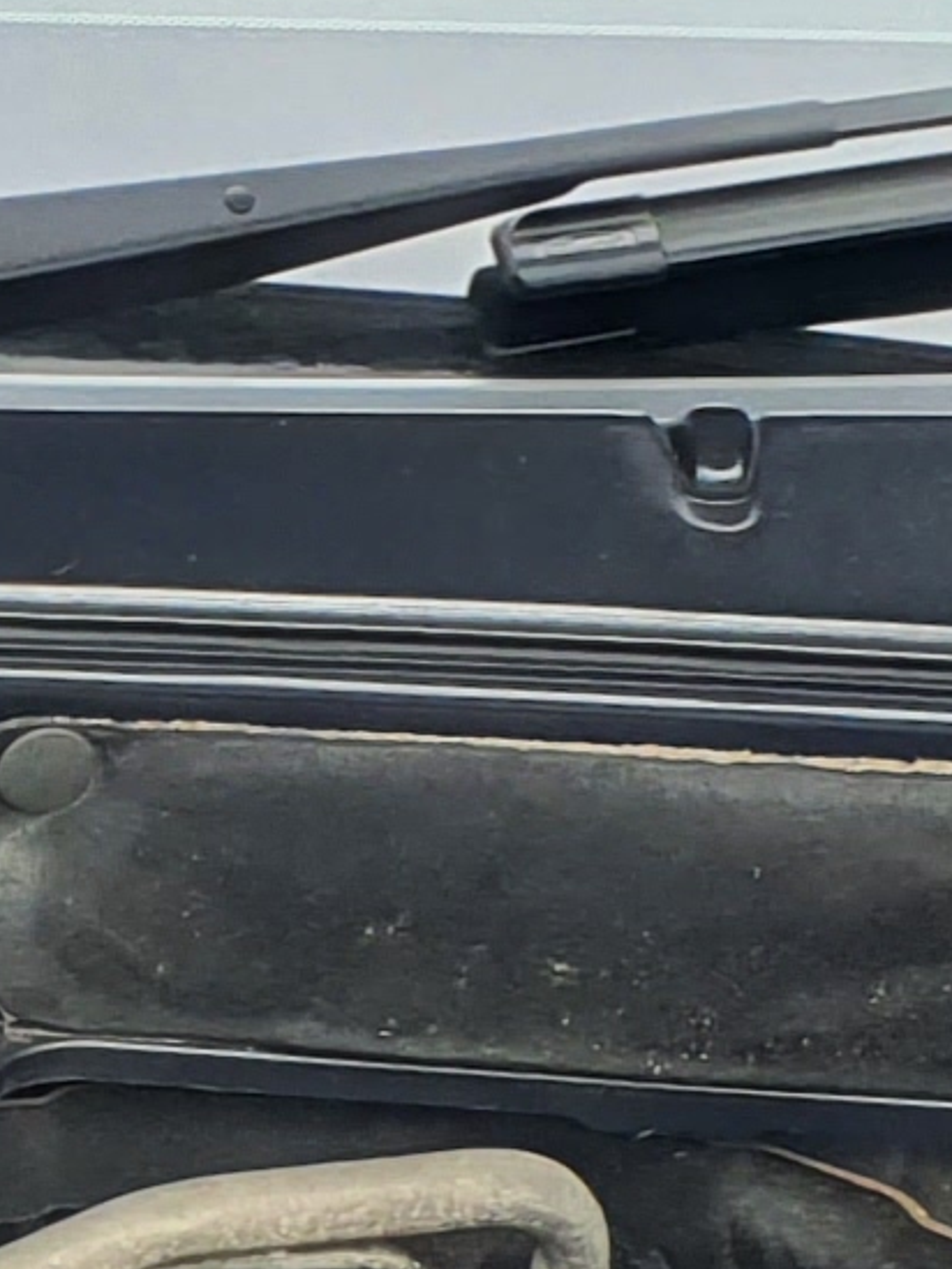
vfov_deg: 10.0
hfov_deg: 7.5
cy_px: 1944
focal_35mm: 191
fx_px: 7001
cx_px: -802
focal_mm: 4.3
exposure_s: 1/243
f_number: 2.4
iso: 50
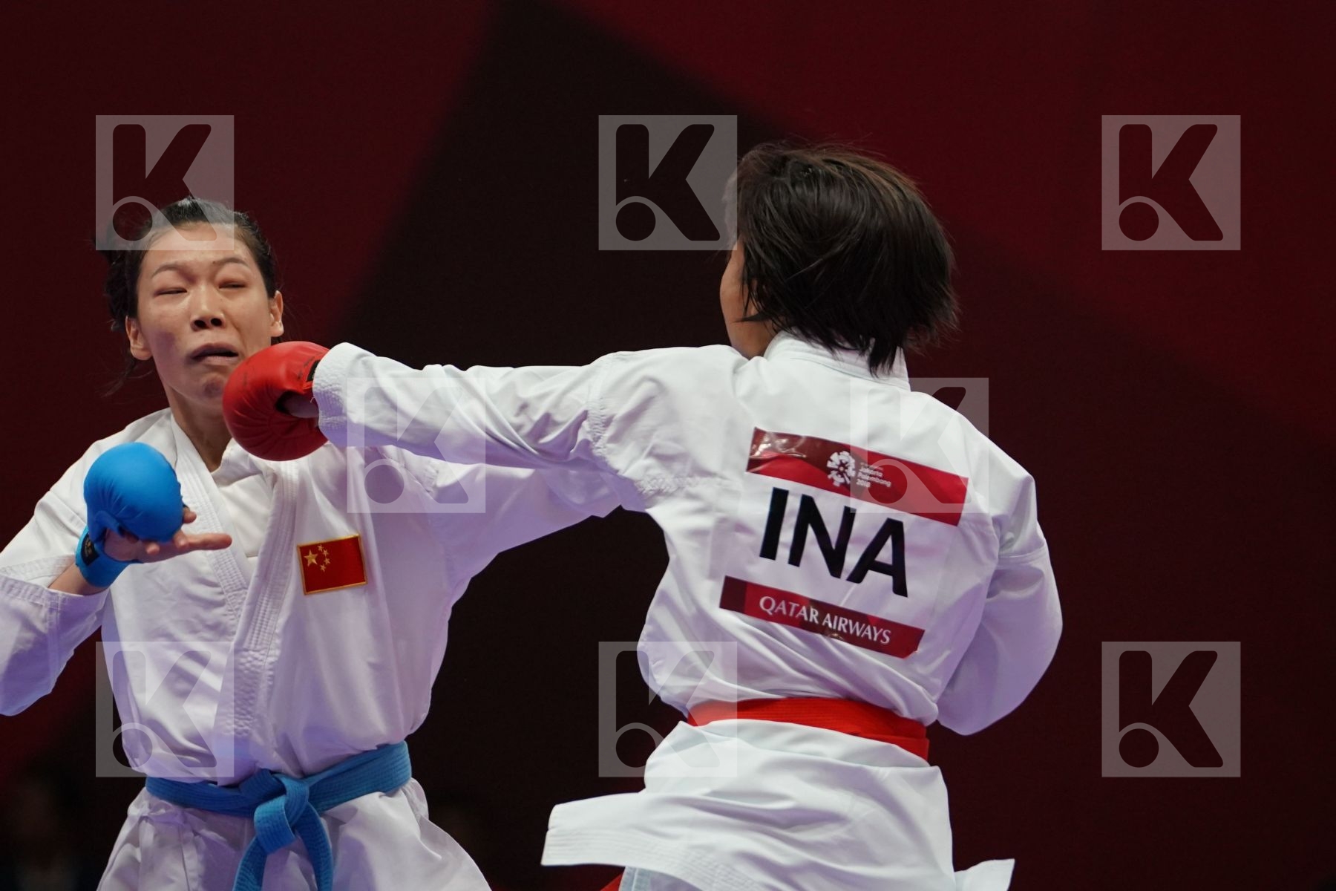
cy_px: 446
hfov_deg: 5.4
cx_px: 668
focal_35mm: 382
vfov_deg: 3.6
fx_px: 14175
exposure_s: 1/1000
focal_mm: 255
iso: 2500
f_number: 4
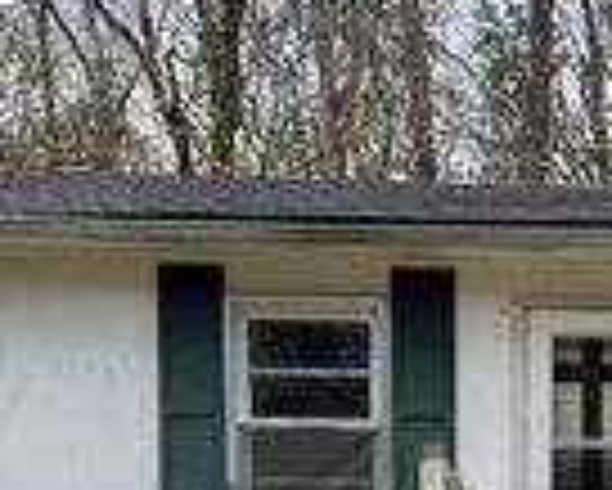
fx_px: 1559
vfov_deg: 16.8
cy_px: 641
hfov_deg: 21.0
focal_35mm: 86
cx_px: 684
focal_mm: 6.76
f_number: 1.78
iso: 80
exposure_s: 1/693
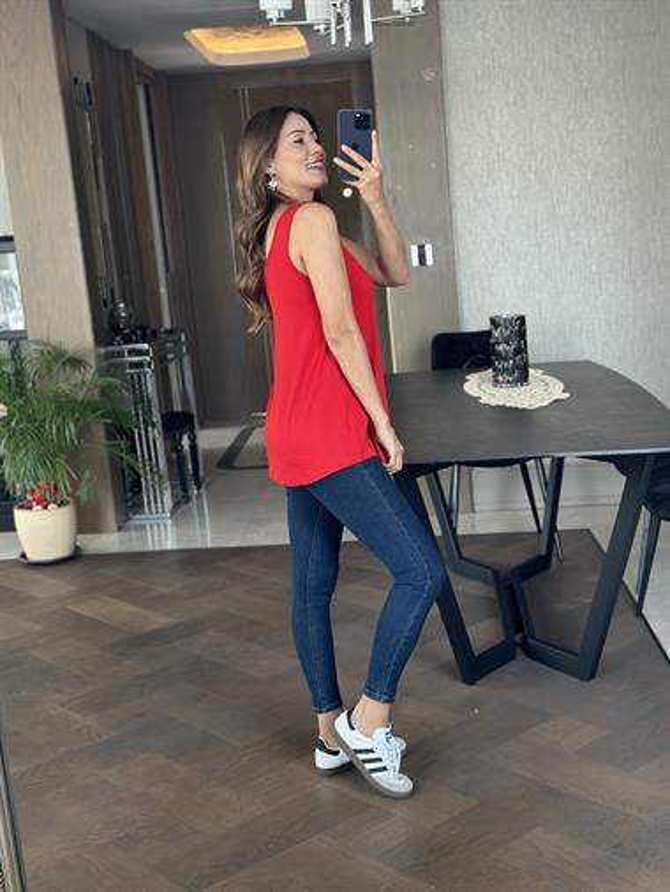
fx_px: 1238
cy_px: 446
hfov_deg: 30.3
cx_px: 335
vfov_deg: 39.6
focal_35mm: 48
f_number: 1.78
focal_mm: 6.86
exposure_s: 1/60
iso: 200
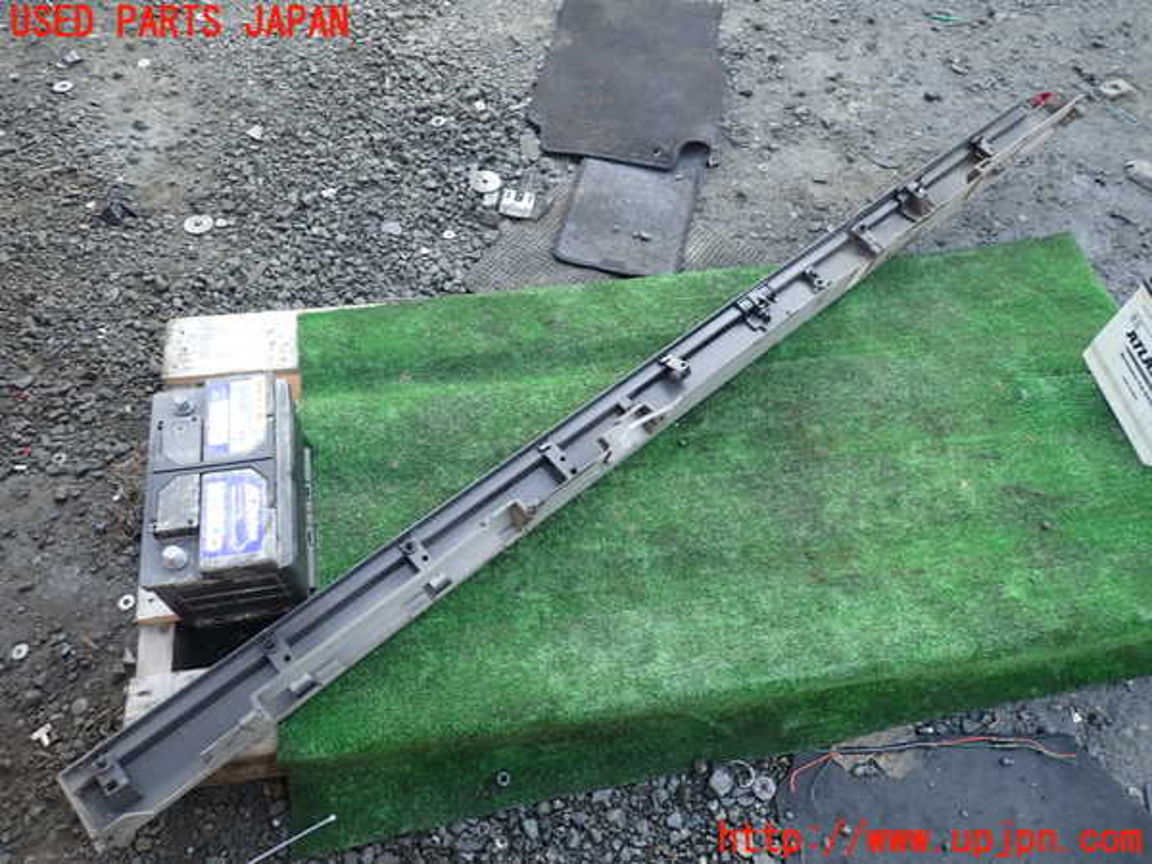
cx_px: 576
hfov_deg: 69.4
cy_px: 432
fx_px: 832
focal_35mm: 25
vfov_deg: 54.9
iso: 100
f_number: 2
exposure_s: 1/100
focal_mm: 4.5
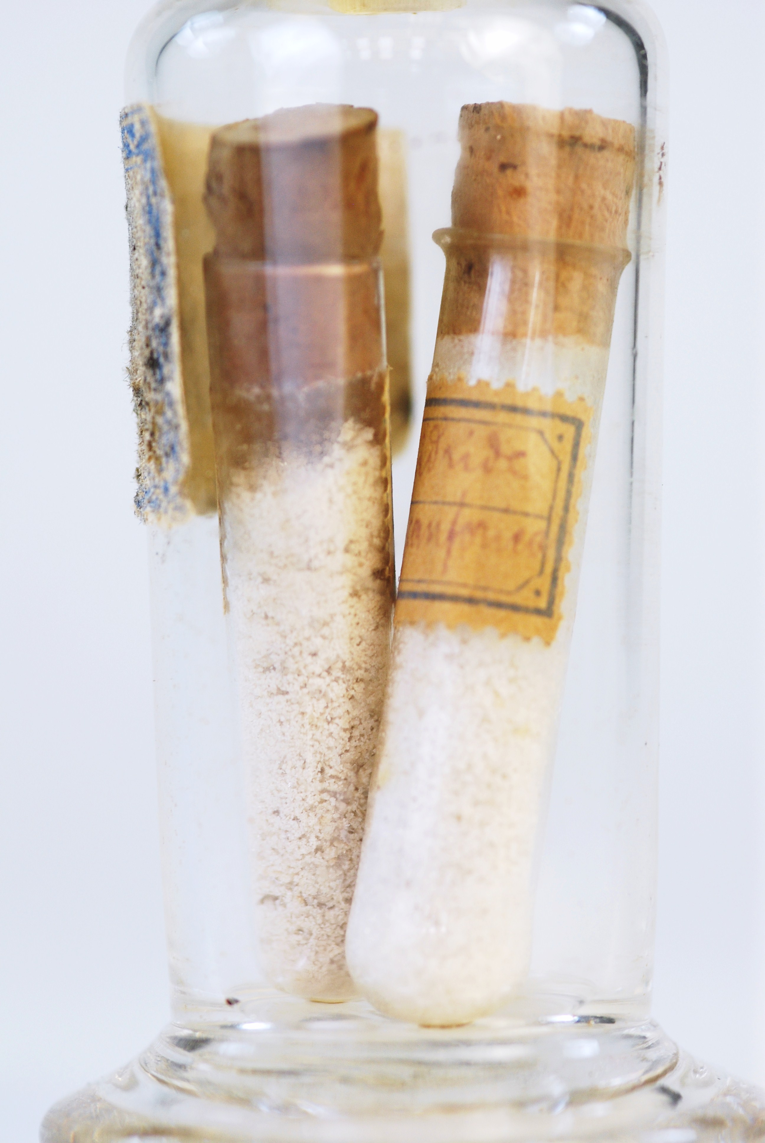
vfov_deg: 13.0
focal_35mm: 158
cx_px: 382
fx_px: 5006
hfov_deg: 8.7
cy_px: 572
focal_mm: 105
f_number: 4
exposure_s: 1/125
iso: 200
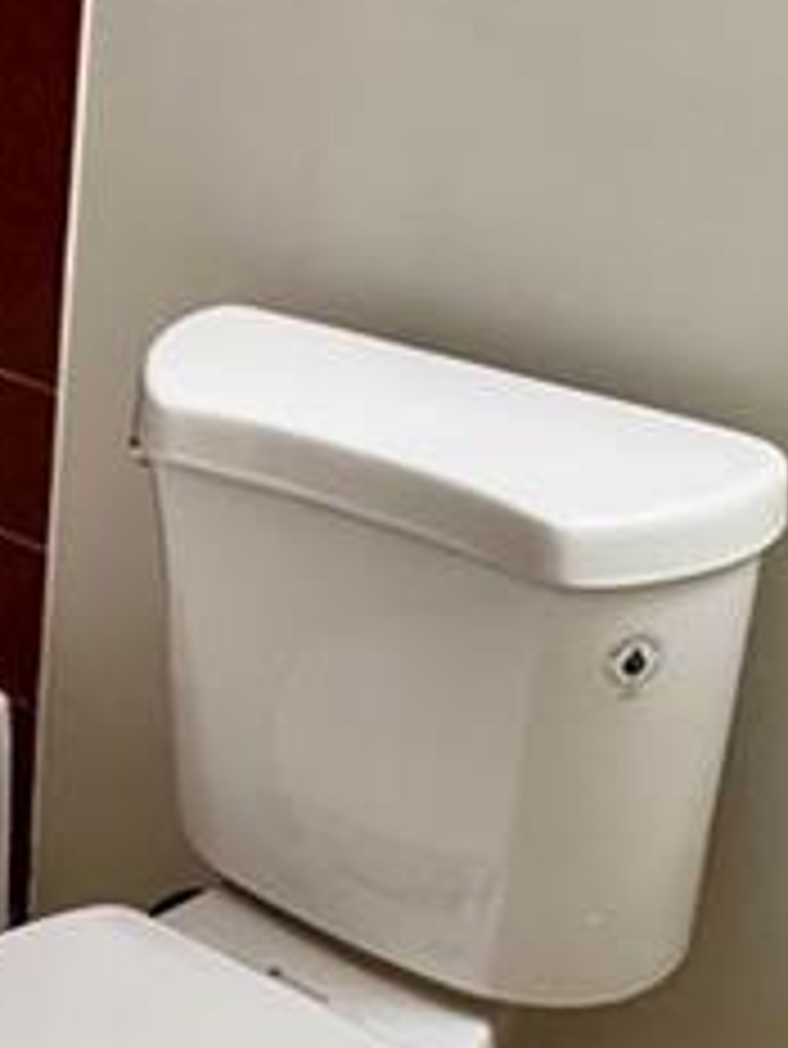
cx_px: -167
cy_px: -31
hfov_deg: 19.3
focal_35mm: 72
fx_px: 2183
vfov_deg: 25.5
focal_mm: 2.22
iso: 320
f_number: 2.2
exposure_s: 1/120
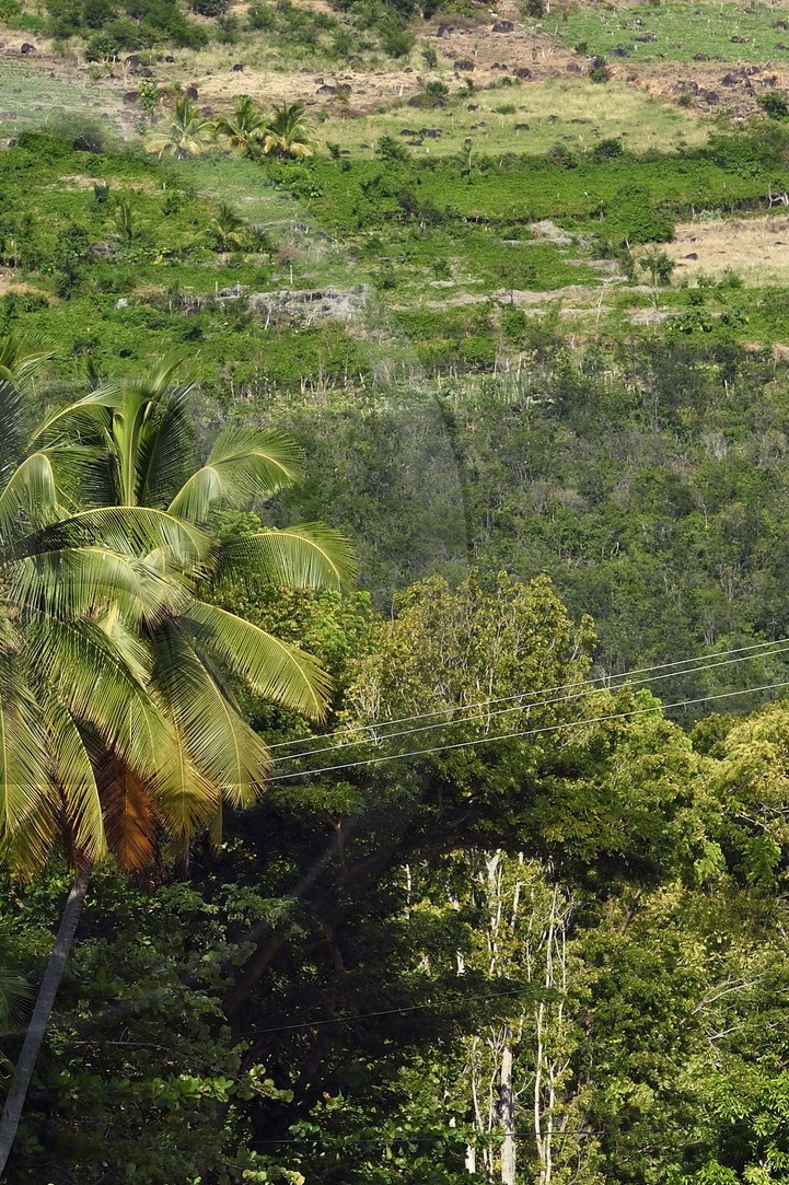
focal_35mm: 233
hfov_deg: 5.9
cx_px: -40
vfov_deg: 8.8
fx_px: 7667
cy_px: 585
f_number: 9
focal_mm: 105
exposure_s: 1/400
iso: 200
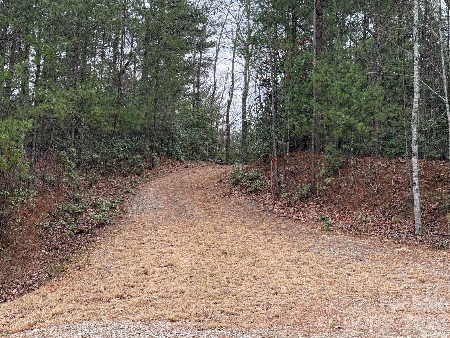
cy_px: 169
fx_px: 624
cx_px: 225
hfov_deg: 39.7
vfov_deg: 30.3
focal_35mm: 48
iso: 100
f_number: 1.78
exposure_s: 1/733
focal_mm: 6.76
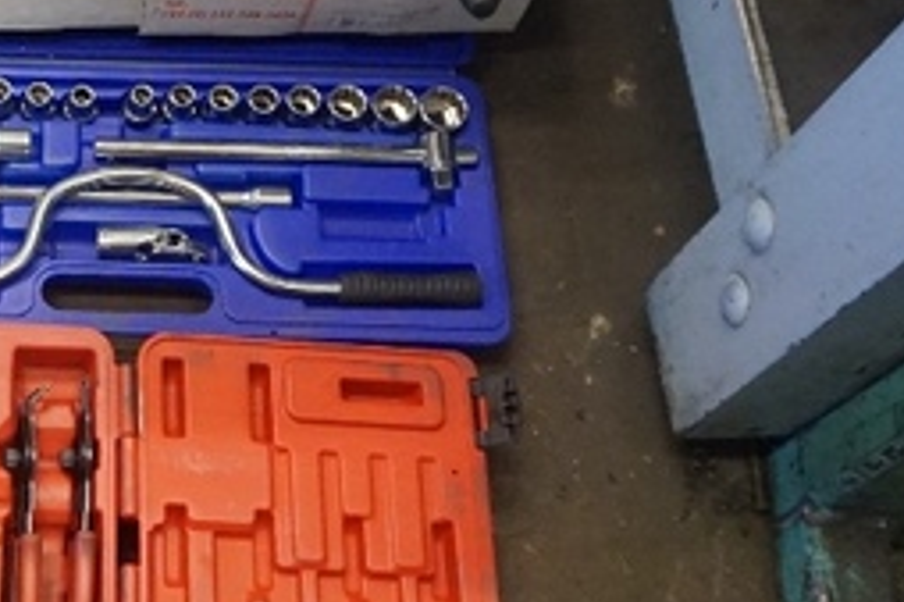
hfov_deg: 27.1
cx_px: -103
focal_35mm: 68
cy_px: 164
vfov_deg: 19.9
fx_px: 1706
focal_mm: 16
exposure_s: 1/80
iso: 3200
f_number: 3.5
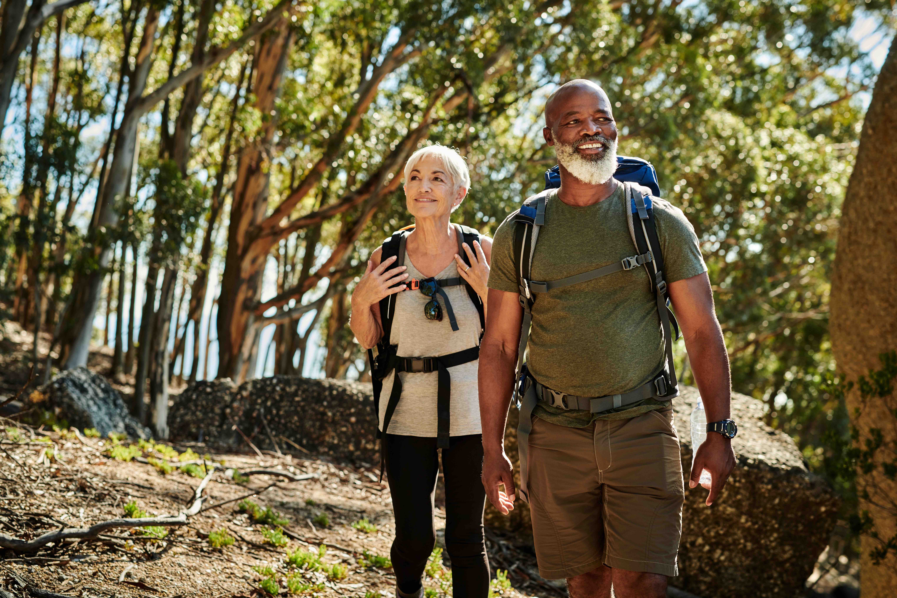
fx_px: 1246
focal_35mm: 50
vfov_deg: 27.0
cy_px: 299
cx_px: 448
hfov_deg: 39.6
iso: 200
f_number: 3.2
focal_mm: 50
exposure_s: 1/400
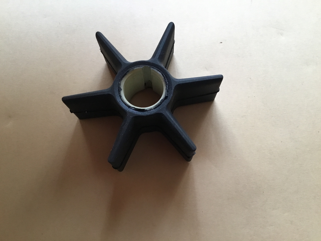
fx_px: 287
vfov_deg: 45.4
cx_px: 160
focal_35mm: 31
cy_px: 120
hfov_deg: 58.4
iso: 200
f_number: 2.4
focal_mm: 3.3
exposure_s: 1/33
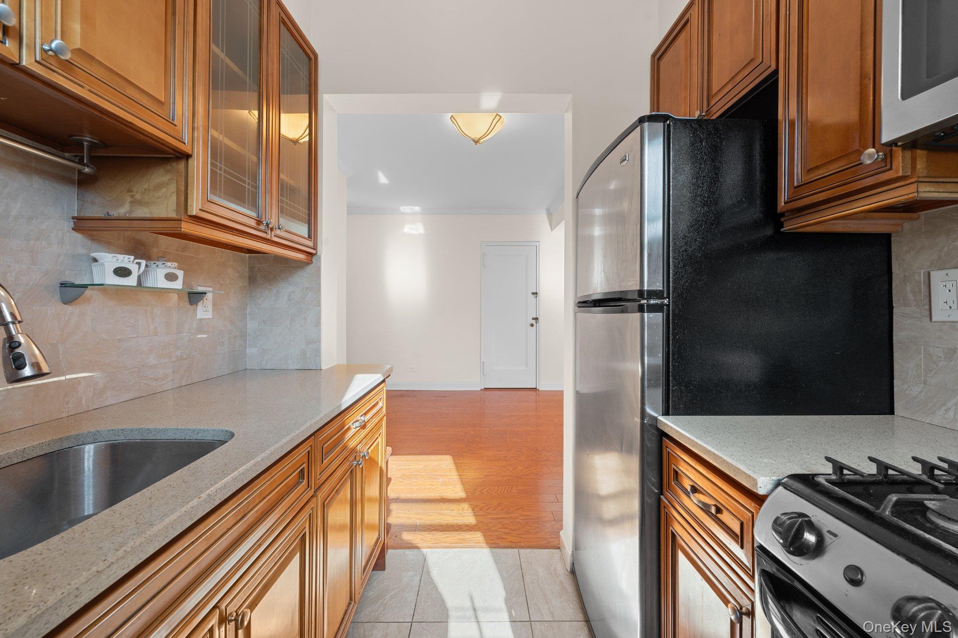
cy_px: 319
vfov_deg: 81.2
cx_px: 479
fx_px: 372
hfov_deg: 104.3
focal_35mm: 14
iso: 640
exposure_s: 1/6
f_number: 10
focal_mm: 14
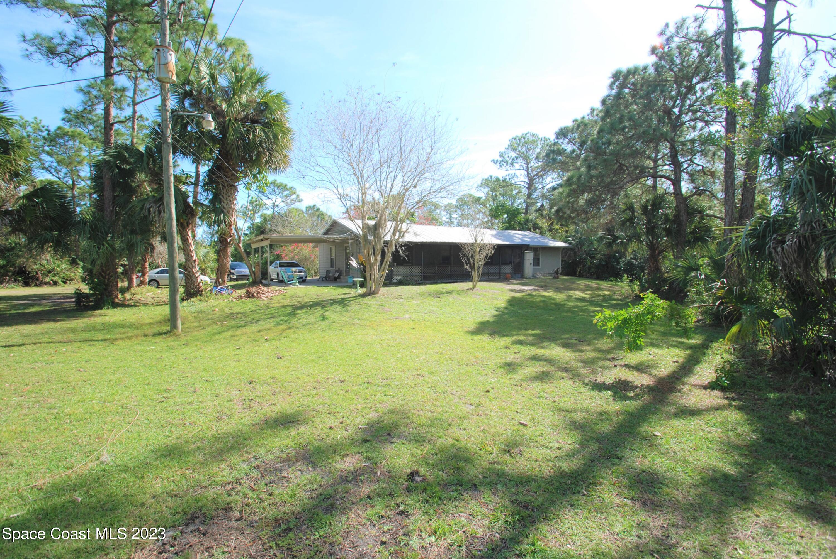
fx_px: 349
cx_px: 418
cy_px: 280
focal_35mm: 15
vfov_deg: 77.5
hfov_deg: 100.3
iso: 100
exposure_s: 1/160
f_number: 6.3
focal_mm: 10
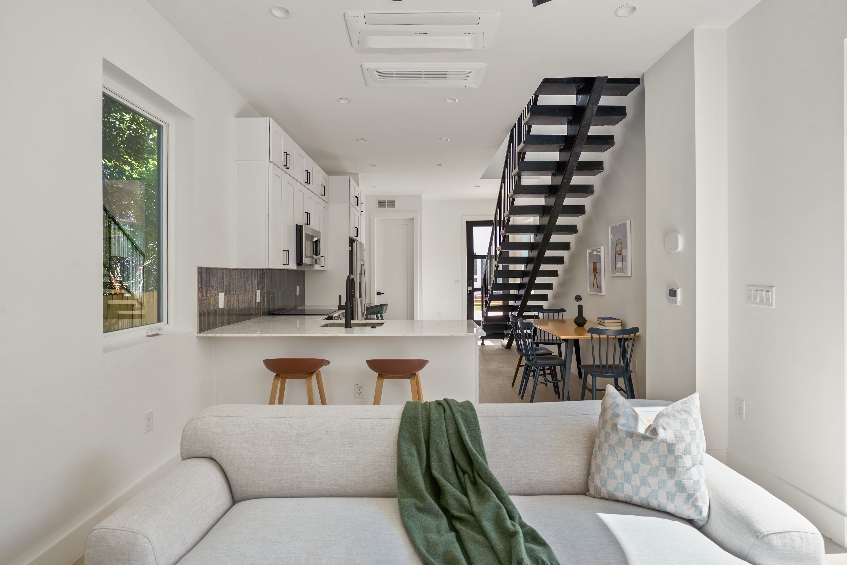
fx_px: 423
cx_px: 424
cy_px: 282
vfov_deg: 67.4
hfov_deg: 90.0
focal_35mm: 18
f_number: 8
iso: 100
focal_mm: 18
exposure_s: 1/13
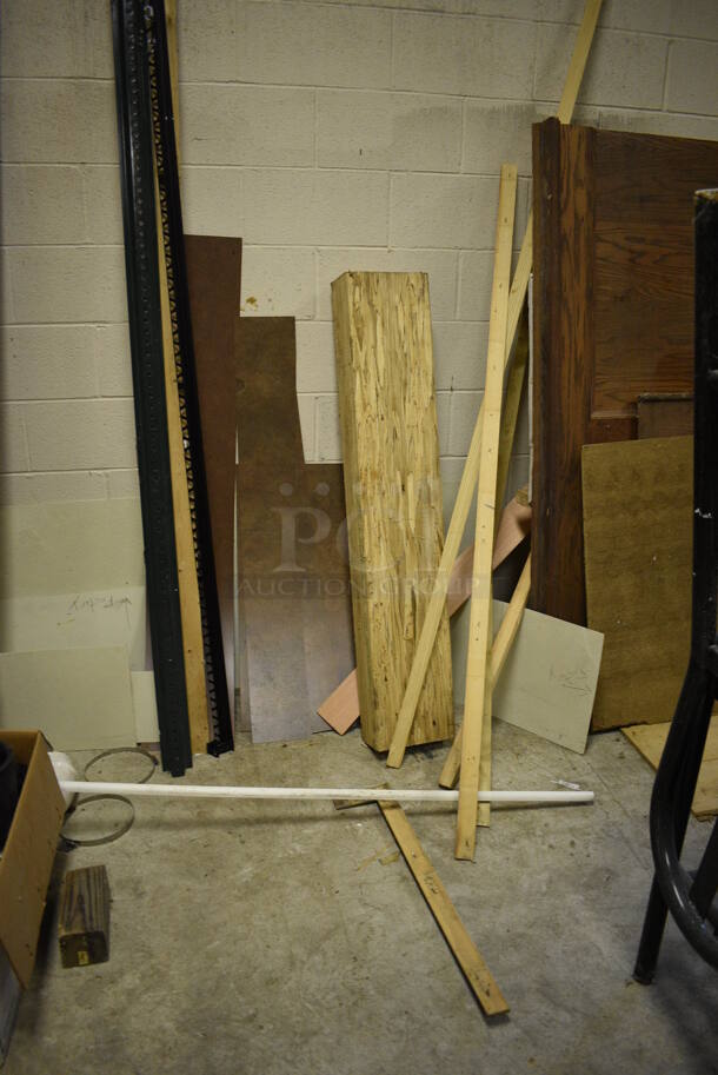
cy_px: 538
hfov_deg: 48.0
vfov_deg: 67.3
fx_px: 806
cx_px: 359
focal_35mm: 27
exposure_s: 1/125
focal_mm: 18
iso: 1600
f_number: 3.5
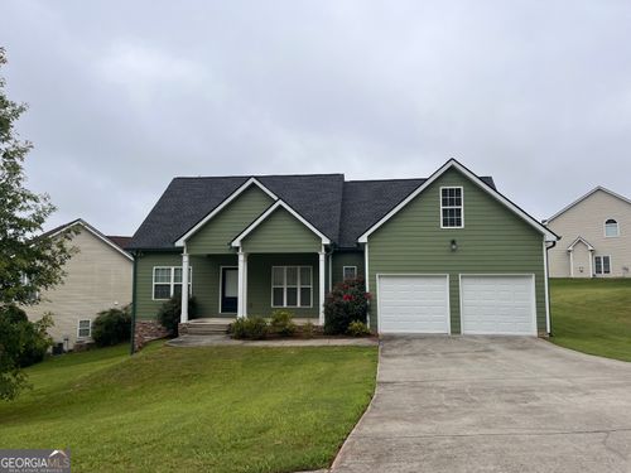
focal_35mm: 26
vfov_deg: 53.1
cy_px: 236
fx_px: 474
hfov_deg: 67.3
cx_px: 316
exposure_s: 1/2513
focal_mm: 5.1
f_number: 1.6
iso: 50
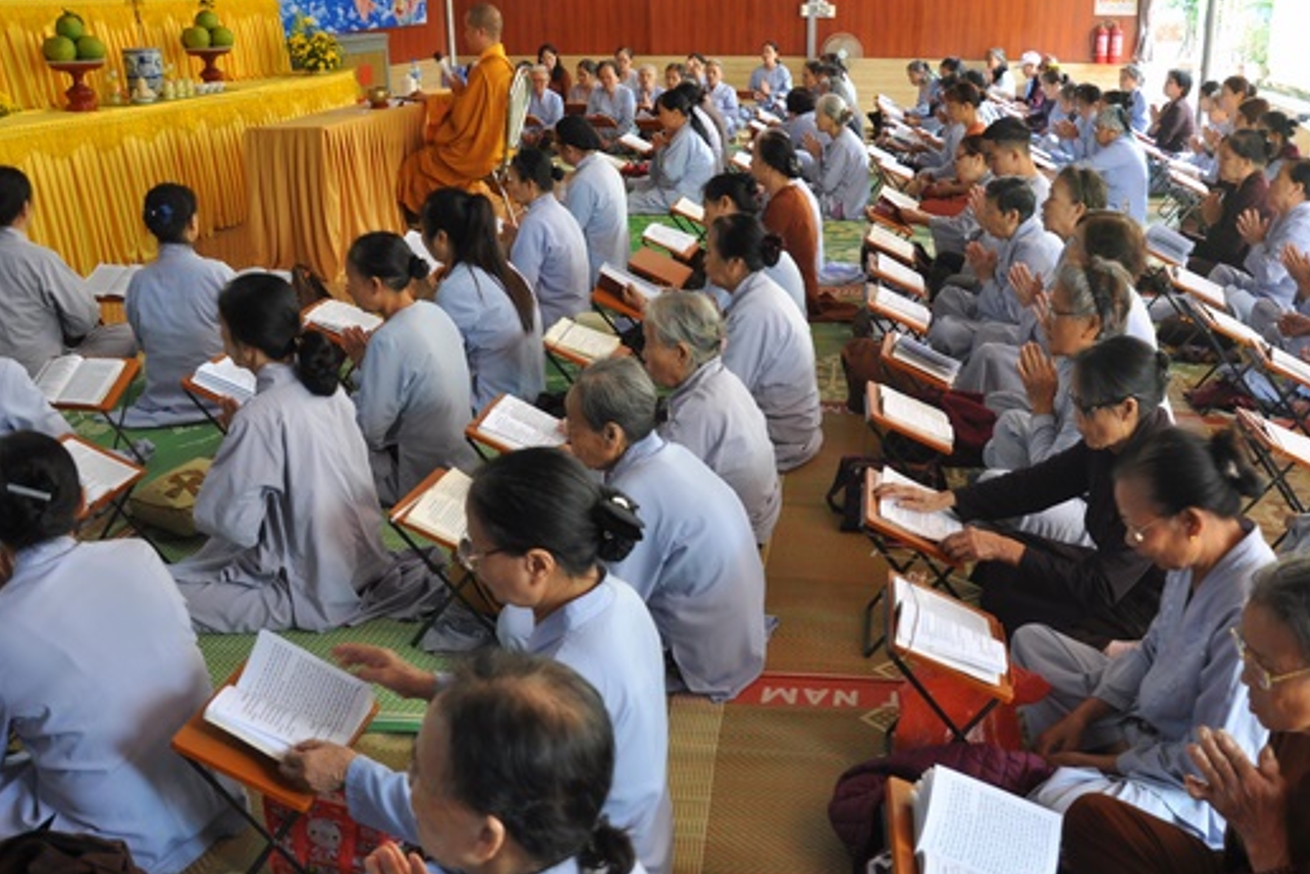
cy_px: 475
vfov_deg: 38.9
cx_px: 703
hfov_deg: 55.7
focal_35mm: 34
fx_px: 1237
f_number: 5
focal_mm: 18
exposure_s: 1/25
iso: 250
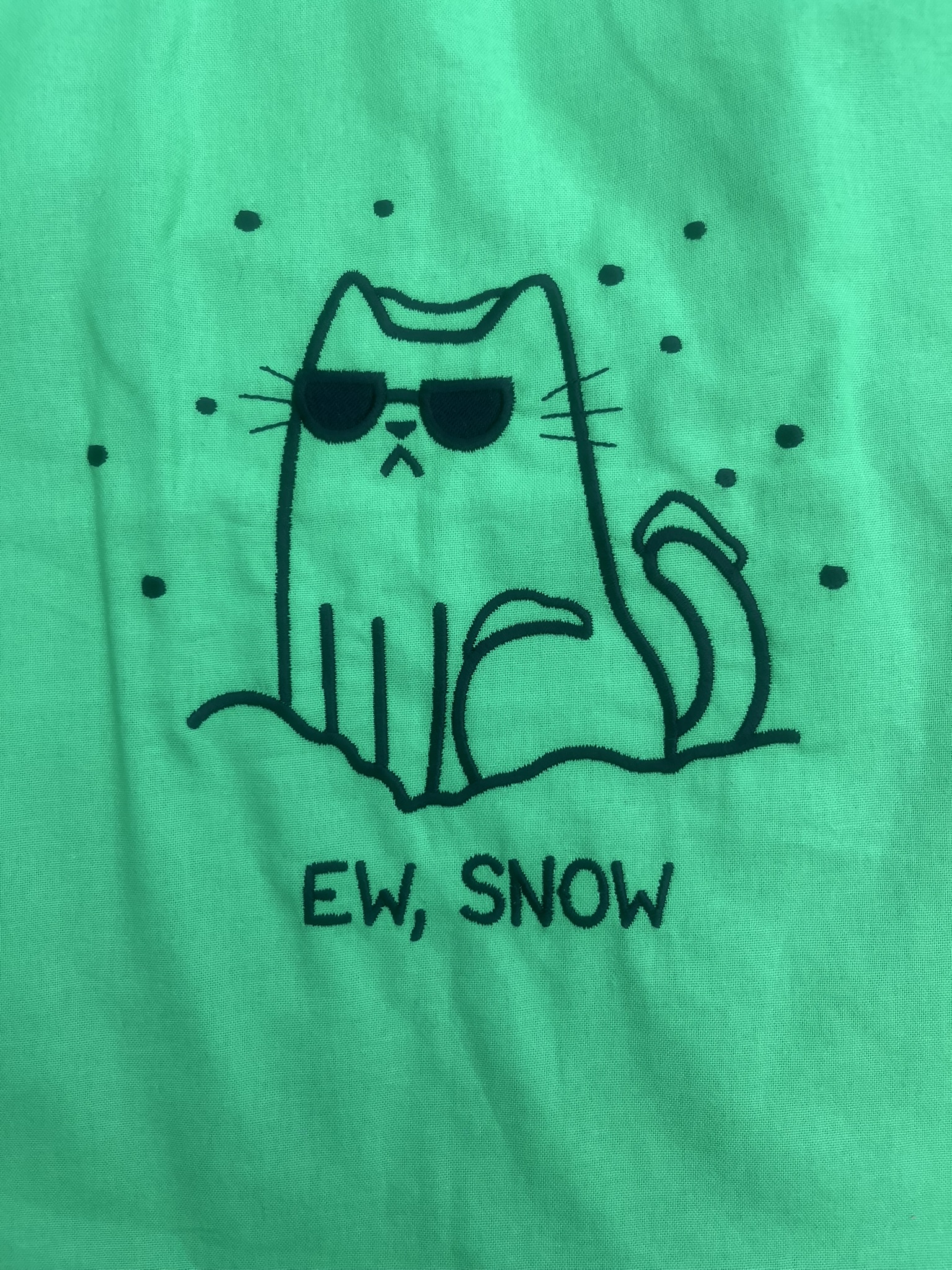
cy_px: 635
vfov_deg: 67.3
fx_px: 953
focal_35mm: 26
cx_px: 476
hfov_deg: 53.1
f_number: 1.6
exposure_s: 1/433
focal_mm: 5.1
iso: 50
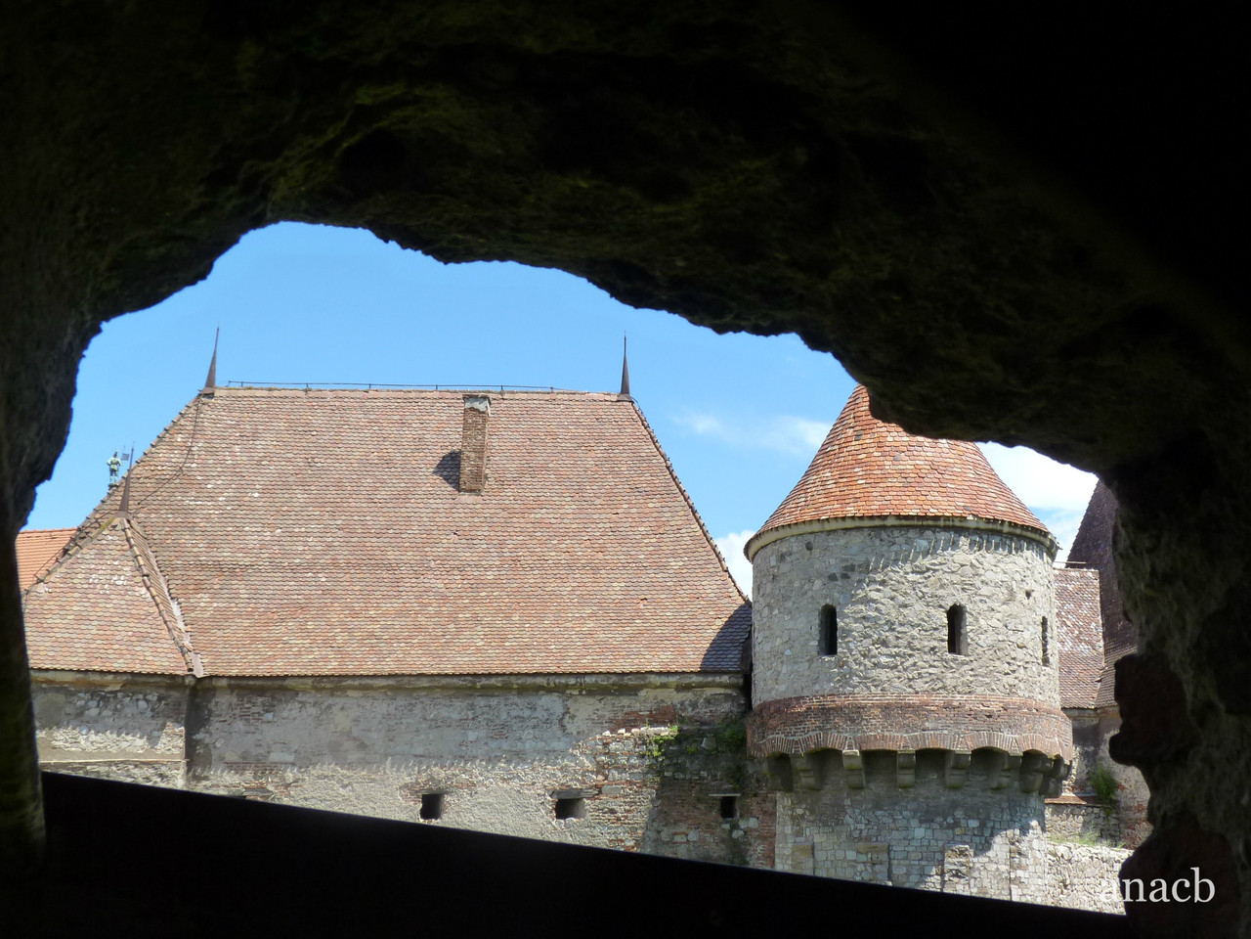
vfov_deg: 39.7
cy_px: 470
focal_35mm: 36
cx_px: 626
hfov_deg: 51.4
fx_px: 1301
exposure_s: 1/320
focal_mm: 6.4
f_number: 4.5
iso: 125
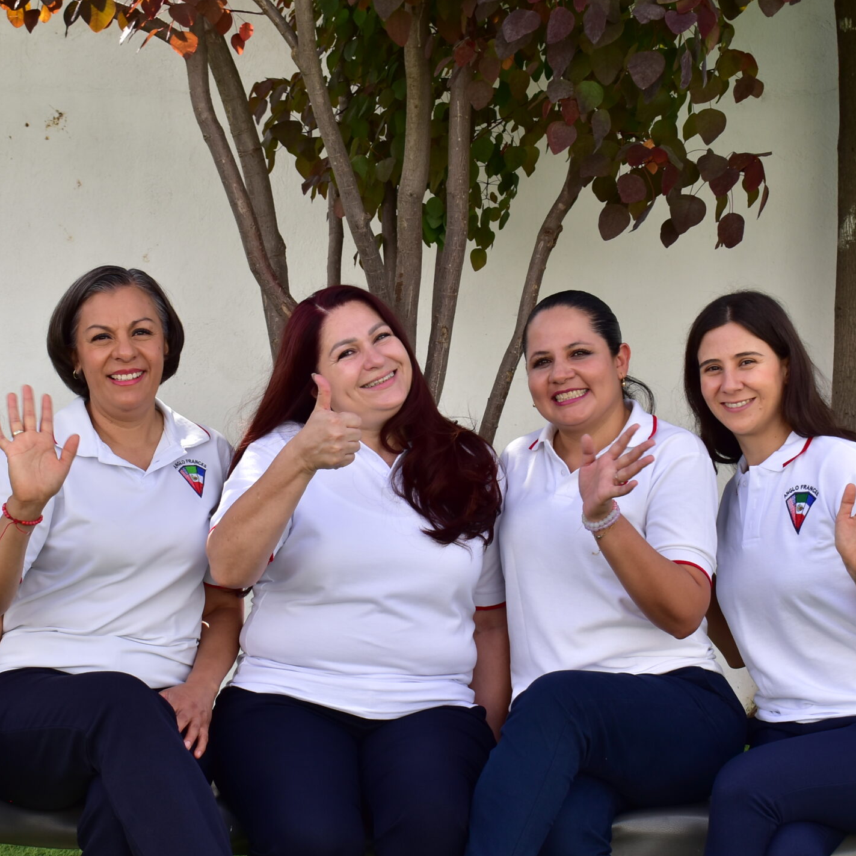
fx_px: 2182
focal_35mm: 78
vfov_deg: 22.2
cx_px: 352
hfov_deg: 22.2
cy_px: 394
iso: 100
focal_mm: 34
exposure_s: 1/200
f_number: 7.1
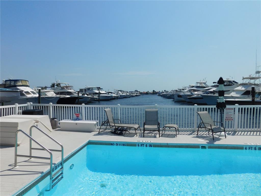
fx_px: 173
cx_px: 130
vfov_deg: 58.9
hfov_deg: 73.9
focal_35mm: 23
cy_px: 98
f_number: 6
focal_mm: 4
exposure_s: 1/1000
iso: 125
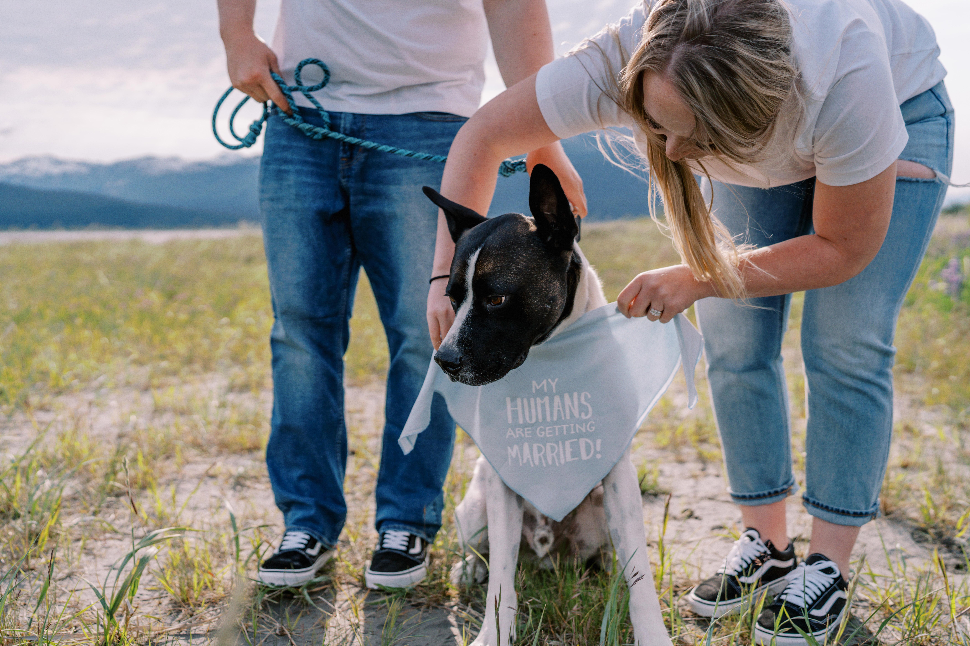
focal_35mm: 35
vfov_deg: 37.9
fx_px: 943
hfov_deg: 54.4
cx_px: 485
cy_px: 323
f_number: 2
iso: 250
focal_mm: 35
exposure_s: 1/8000
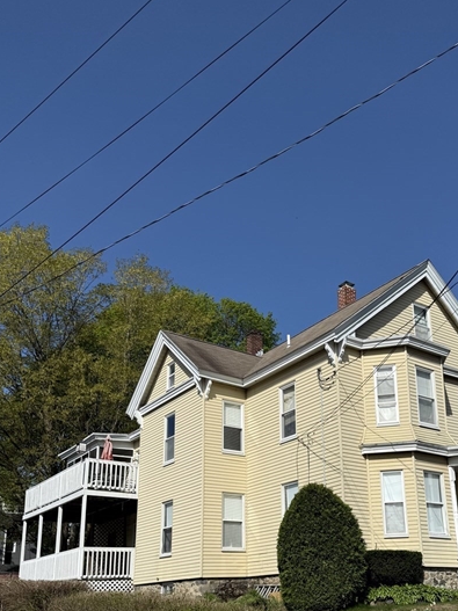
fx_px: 618
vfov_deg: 51.1
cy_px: 431
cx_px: 303
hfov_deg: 40.2
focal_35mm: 35
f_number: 1.78
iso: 80
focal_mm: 6.76
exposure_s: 1/9091
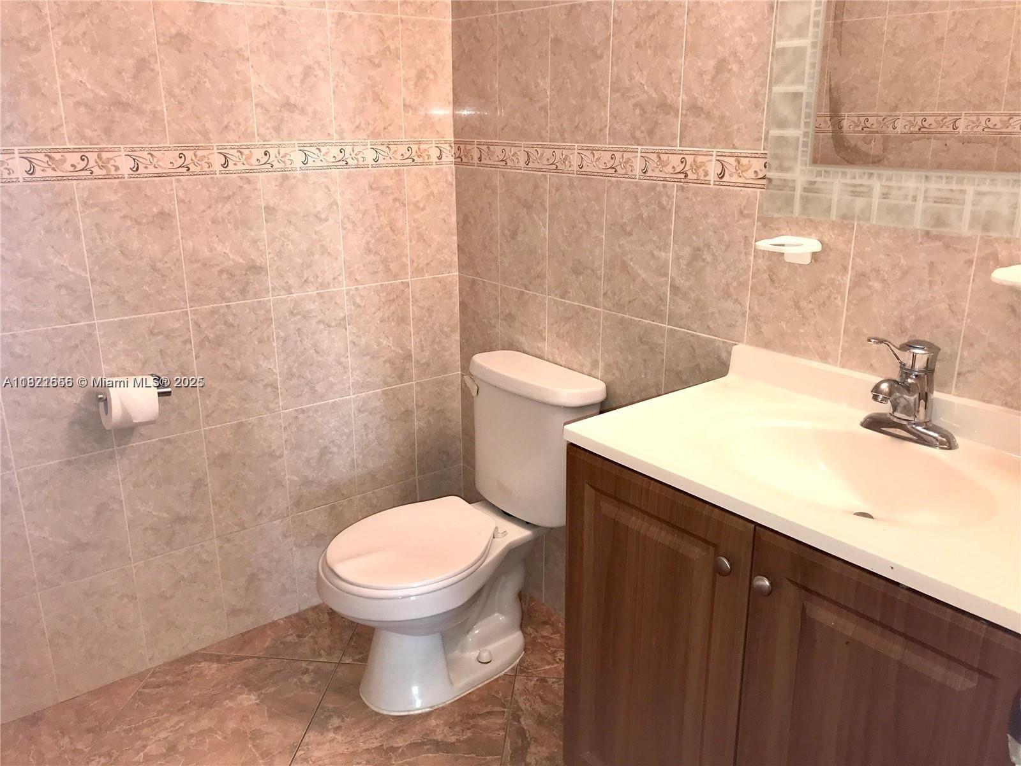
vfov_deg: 49.7
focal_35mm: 28
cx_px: 510
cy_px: 383
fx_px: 826
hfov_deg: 63.4
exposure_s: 1/35
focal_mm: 3.99
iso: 20
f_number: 1.8
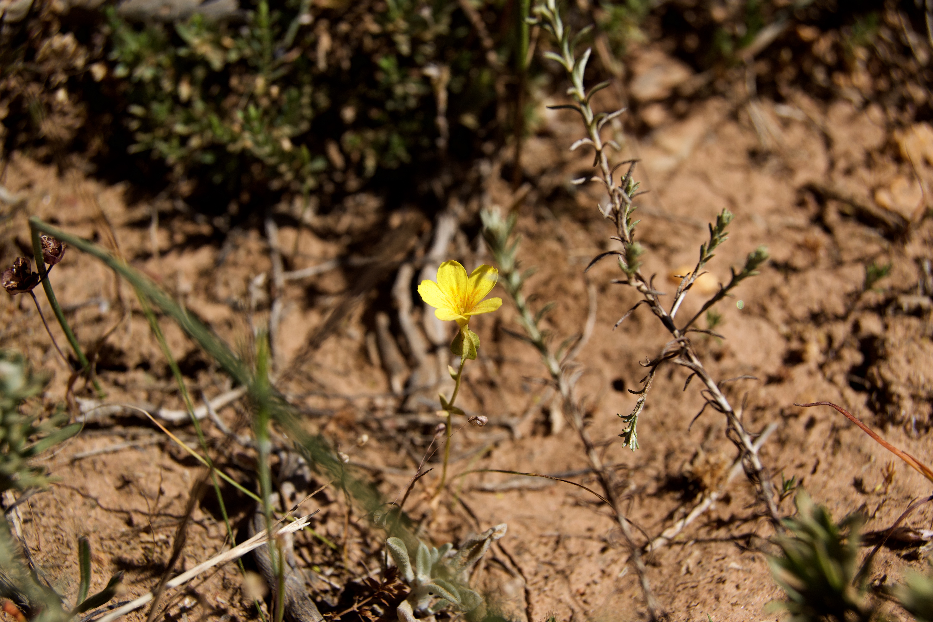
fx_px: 1231
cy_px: 307
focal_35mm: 48
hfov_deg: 41.5
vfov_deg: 28.4
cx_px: 464
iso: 100
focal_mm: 31
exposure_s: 1/400
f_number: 8
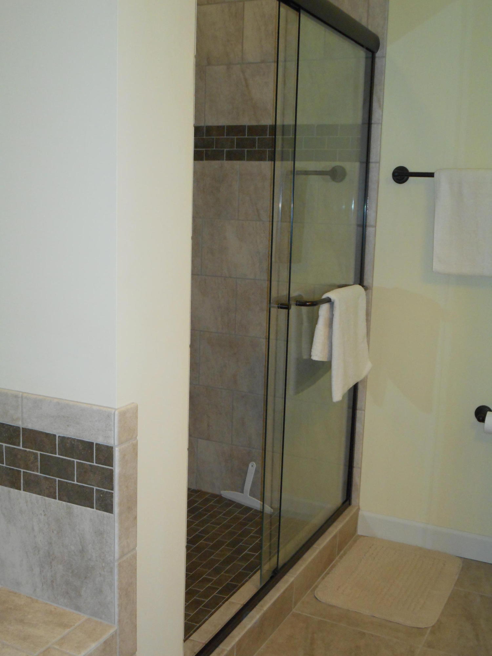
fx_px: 834
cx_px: 246
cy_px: 328
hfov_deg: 32.9
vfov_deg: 42.9
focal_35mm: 44
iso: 360
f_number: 4.7
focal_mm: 7.9
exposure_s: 1/30
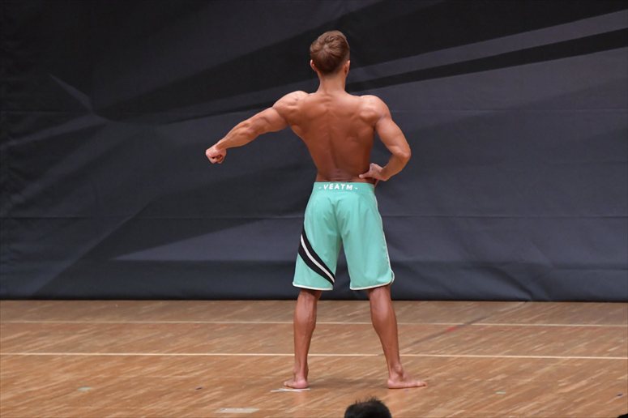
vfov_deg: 4.6
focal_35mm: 300
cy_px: 209
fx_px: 5231
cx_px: 314
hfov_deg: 6.9
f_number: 5.6
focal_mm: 200
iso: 6400
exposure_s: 1/400
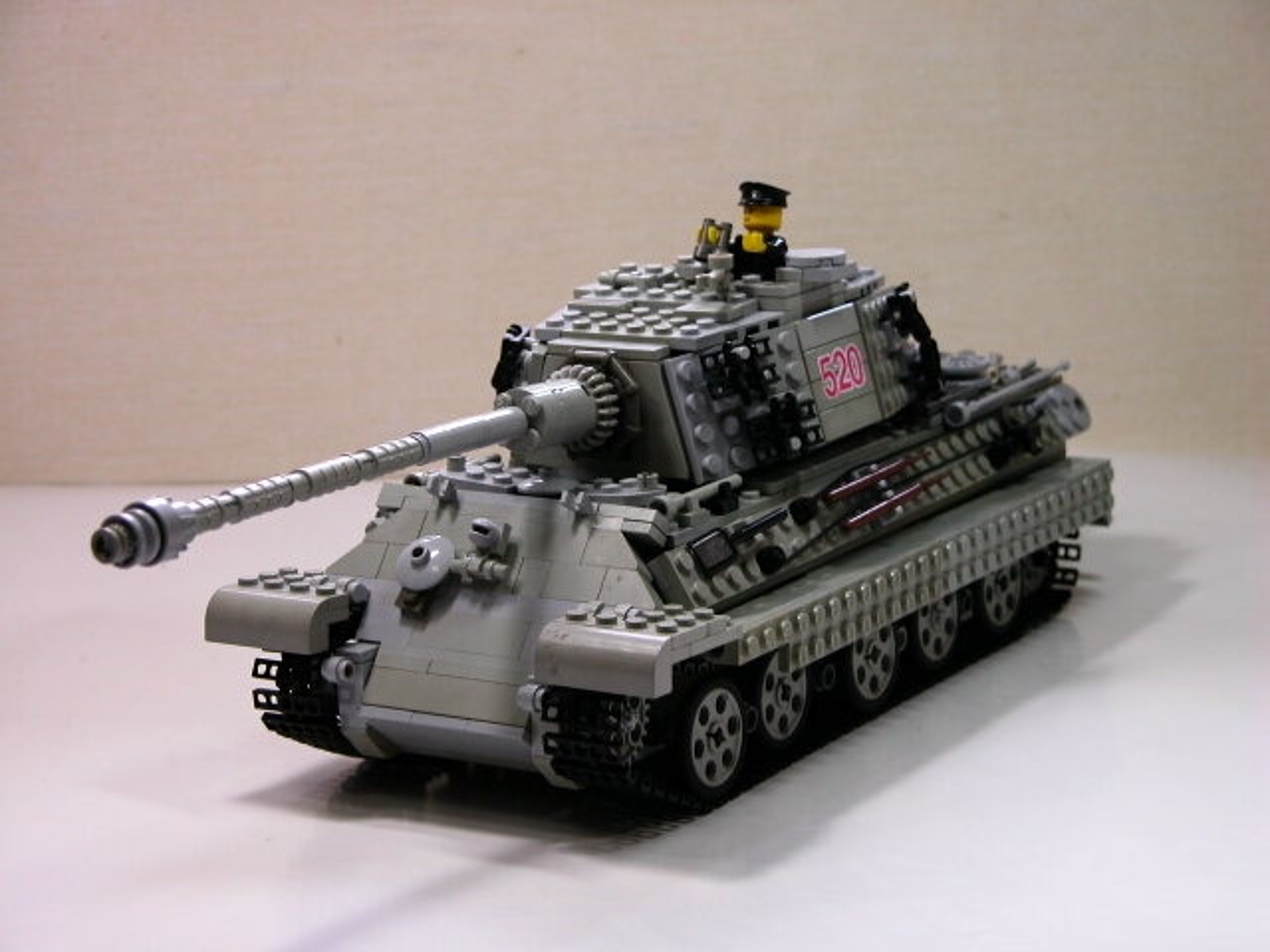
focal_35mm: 88
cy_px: 476
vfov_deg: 16.8
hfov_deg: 22.3
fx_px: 3229
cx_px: 635
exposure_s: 1/38.1
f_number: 3.5
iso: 100
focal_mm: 22.3
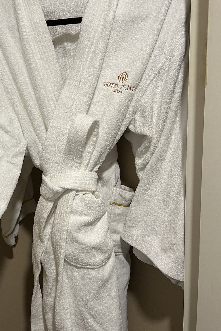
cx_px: 58
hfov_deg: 36.1
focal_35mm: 36
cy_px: 141
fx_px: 332
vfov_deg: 52.9
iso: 80
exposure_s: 1/60
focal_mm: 5.1
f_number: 1.6
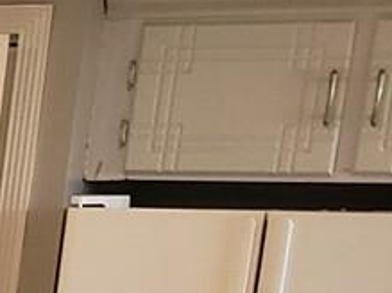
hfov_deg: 8.0
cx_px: -1006
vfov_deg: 7.4
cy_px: 634
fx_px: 2150
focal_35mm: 190
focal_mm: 4.3
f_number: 2.4
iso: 250
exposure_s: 1/20
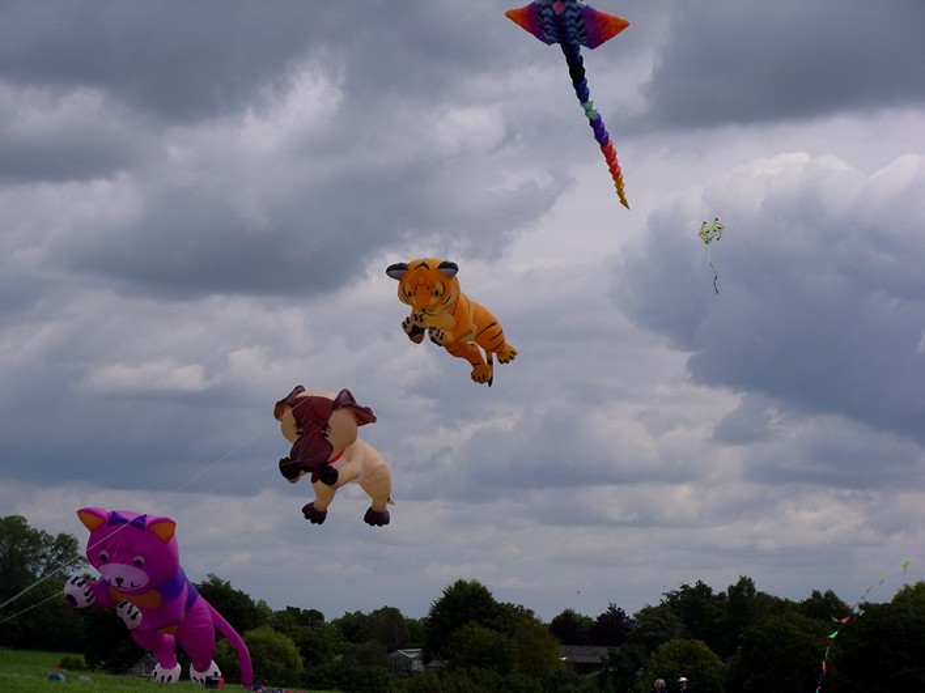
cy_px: 346
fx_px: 2672
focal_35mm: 100
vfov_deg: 14.8
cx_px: 462
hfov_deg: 19.6
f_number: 13.3
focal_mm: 17.99
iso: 80
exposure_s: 1/181
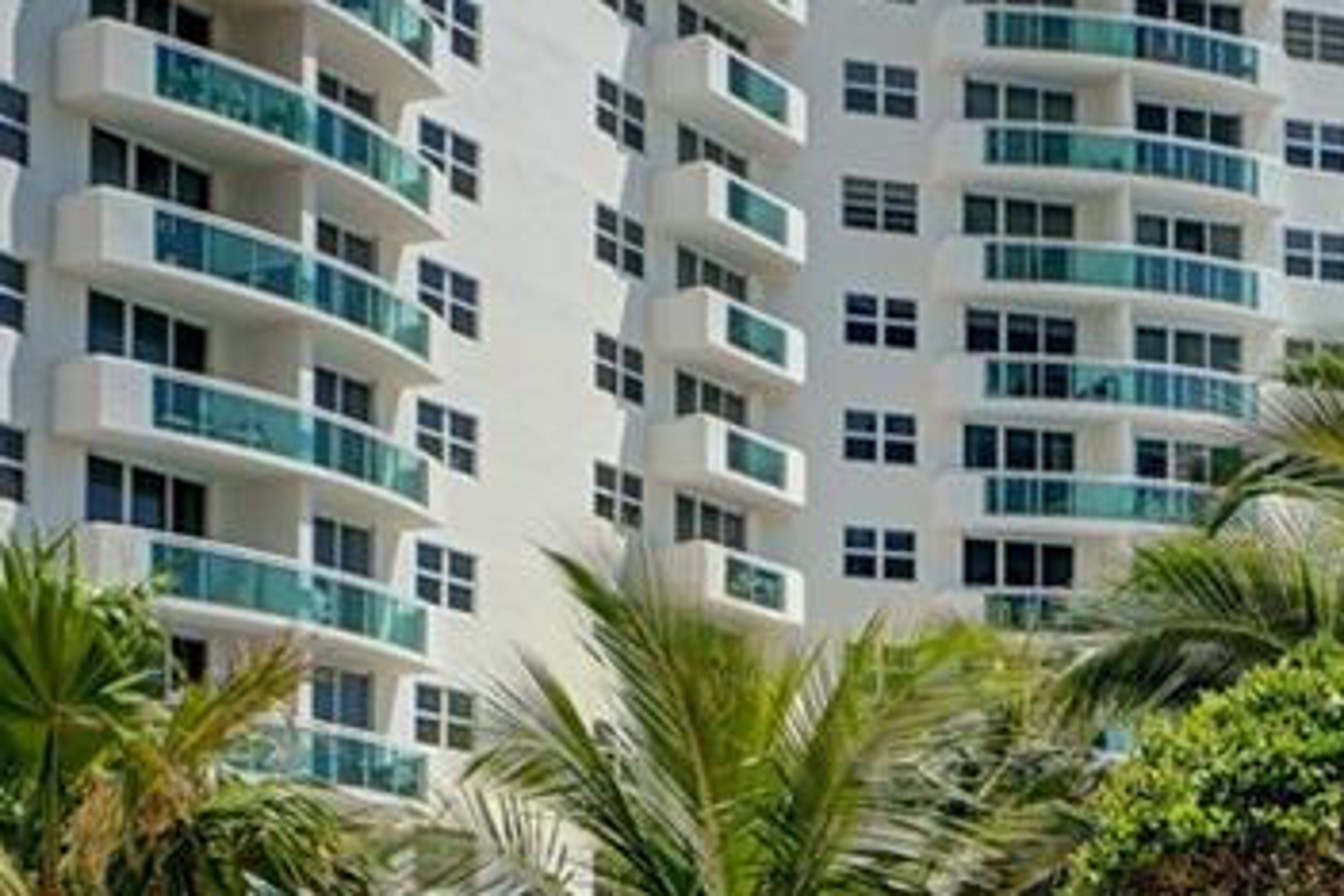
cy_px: 1057
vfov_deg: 17.8
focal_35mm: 73
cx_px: 1195
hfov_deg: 26.8
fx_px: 2725
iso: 100
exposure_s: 1/500
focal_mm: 16
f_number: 5
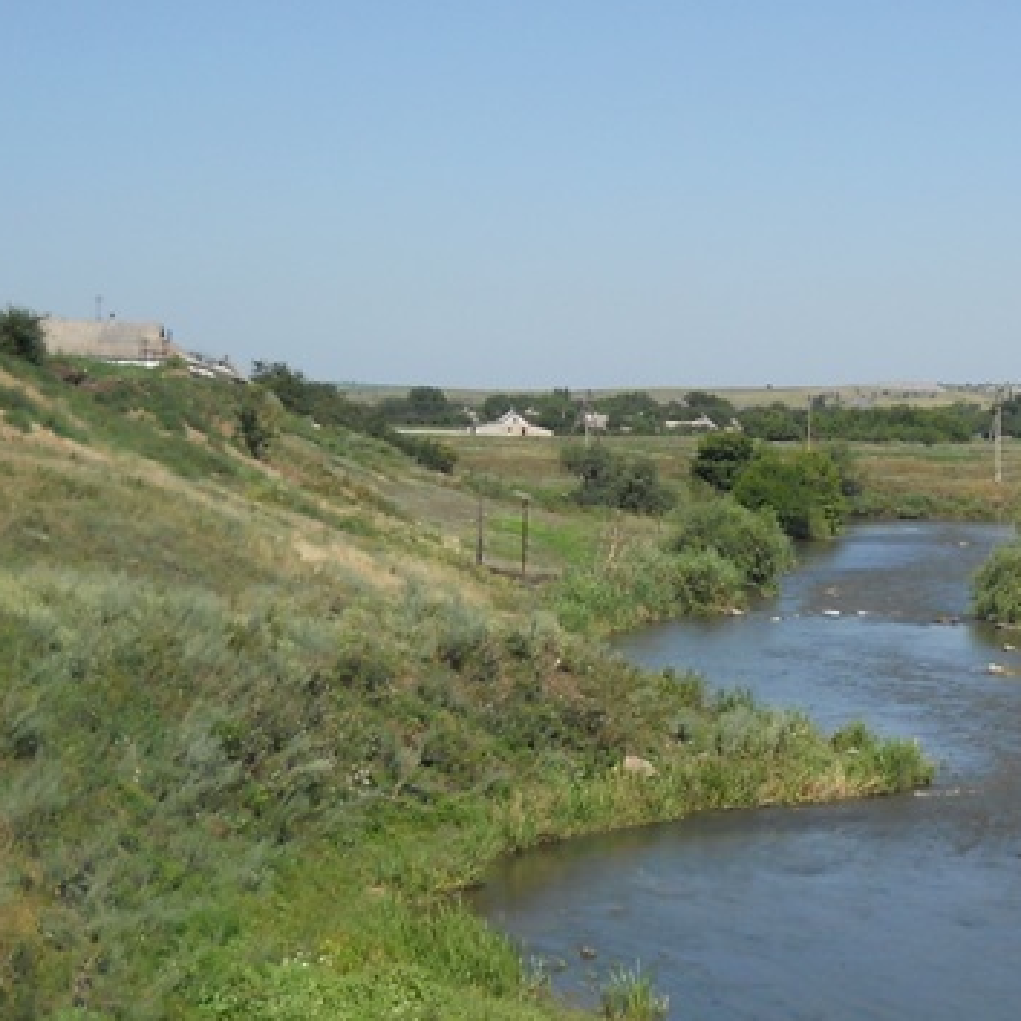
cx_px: 984
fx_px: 2736
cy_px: 525
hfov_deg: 20.6
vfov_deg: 21.1
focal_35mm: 82
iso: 80
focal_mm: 6.72
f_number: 5.5
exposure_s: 1/400
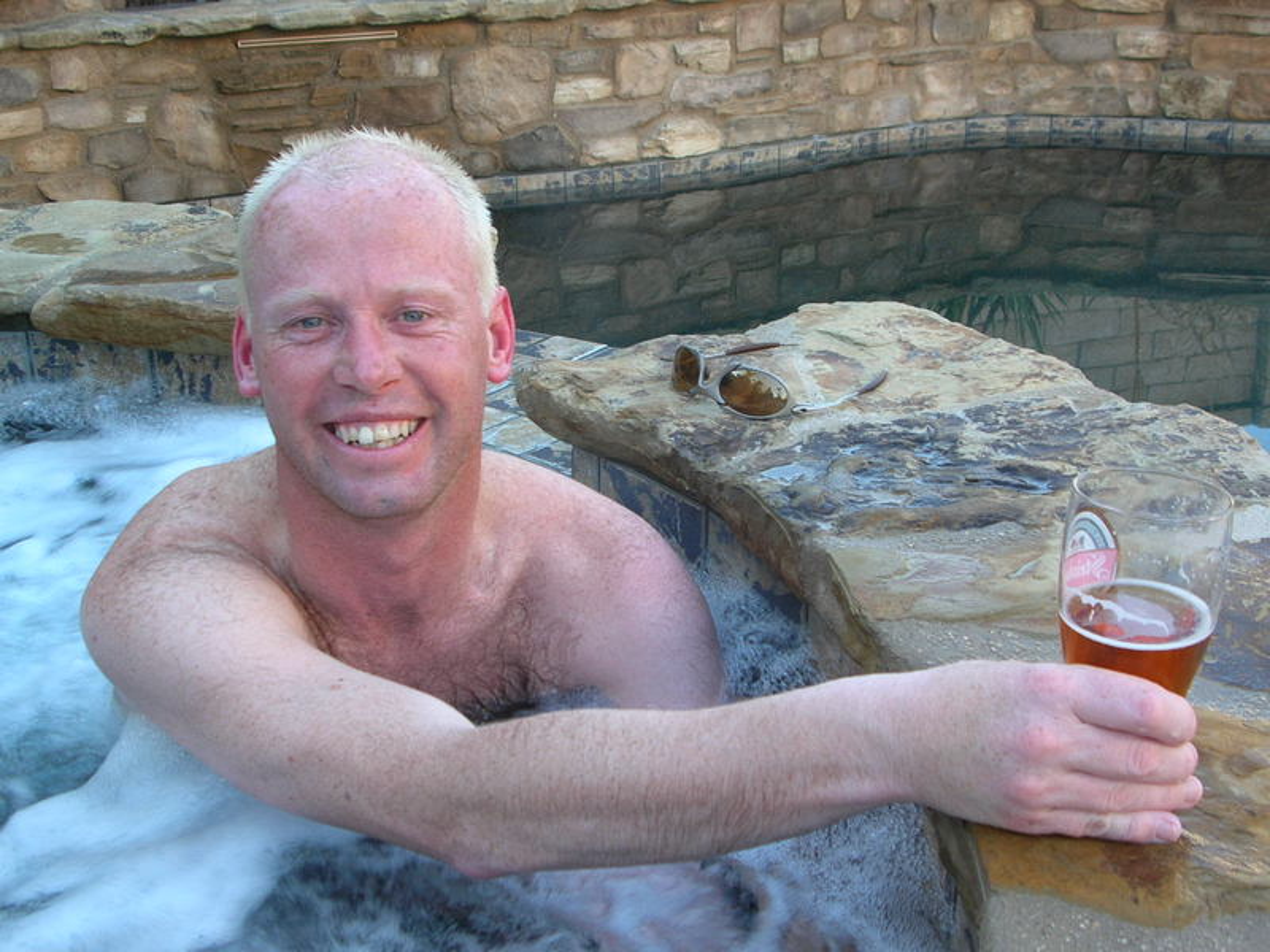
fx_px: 1761
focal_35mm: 48
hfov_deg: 39.7
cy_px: 476
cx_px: 635
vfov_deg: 30.3
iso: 50
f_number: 3.2
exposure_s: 1/45.5
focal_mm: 8
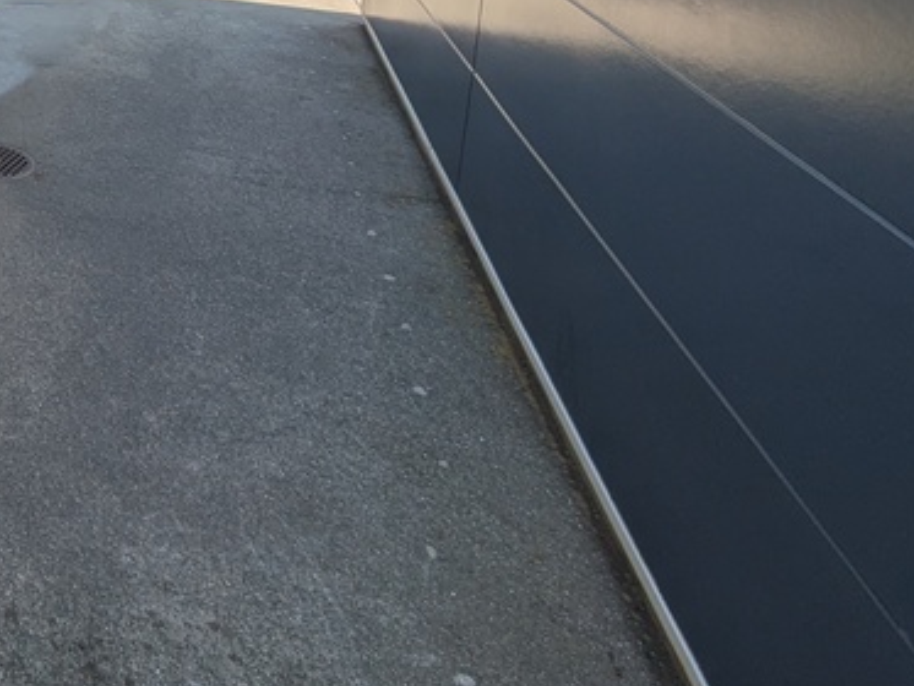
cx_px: -192
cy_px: -122
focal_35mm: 36
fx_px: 951
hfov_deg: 37.9
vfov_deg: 33.0
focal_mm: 1.83
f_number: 2.2
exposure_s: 1/1631
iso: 43
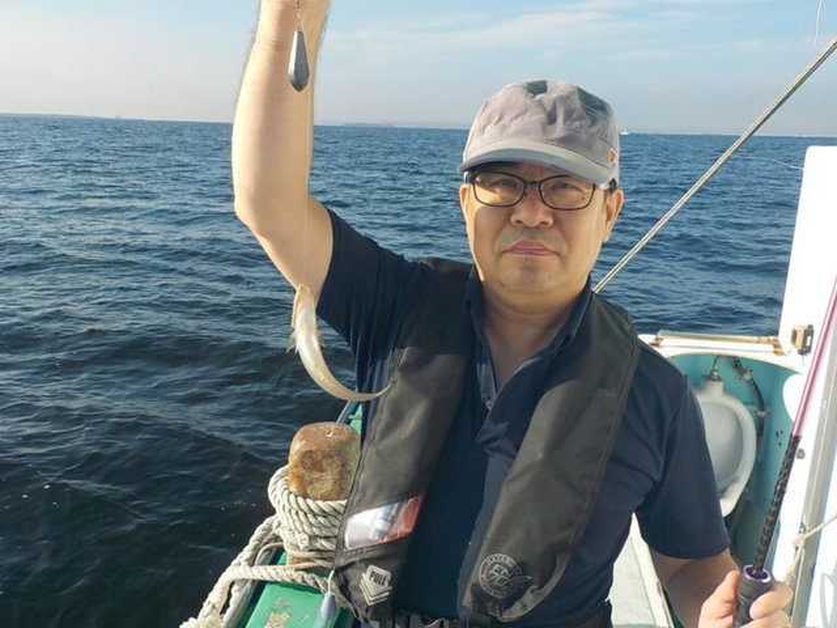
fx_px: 725
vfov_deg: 46.8
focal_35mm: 30
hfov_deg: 60.0
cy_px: 314
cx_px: 418
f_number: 3.3
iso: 125
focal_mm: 4.1
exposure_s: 1/1000
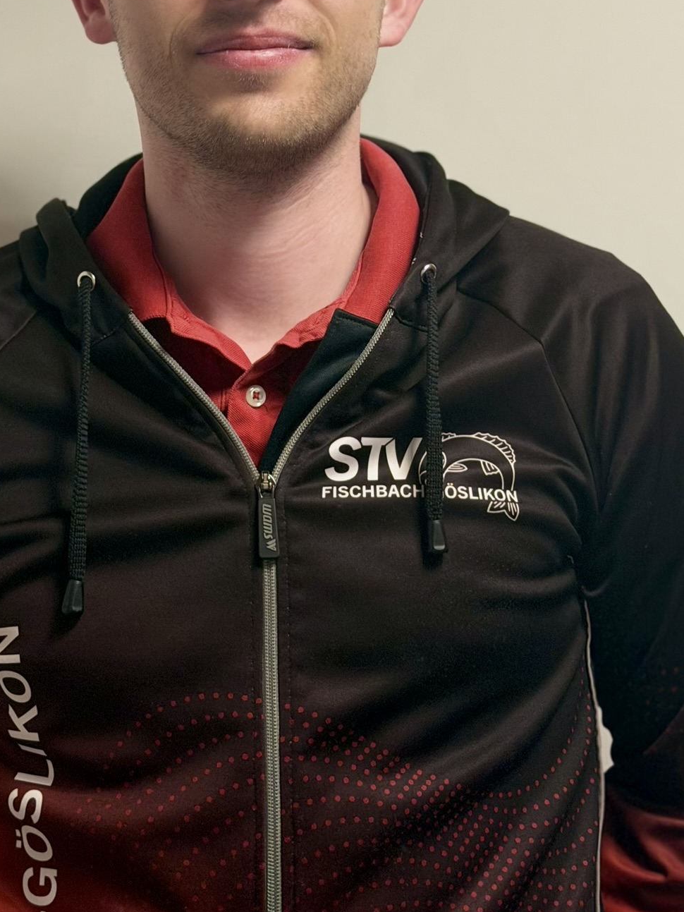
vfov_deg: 25.4
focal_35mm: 76
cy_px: 249
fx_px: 2002
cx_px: 285
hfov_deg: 19.4
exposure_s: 1/50
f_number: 1.78
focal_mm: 6.76
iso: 250
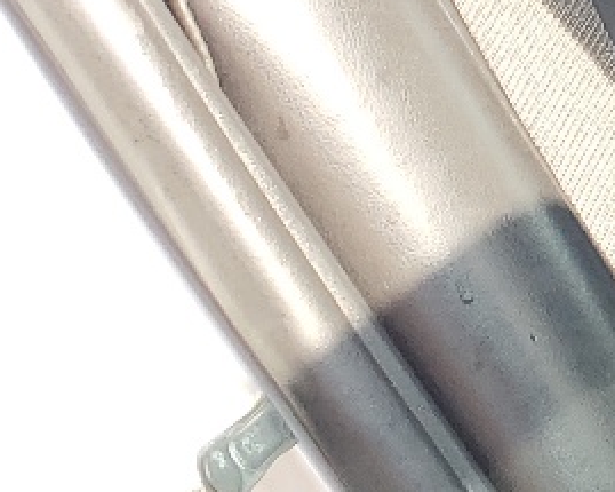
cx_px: 1612
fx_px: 2747
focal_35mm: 151
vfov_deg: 10.1
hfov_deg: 10.5
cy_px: -76
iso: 50
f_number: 1.5
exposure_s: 1/294
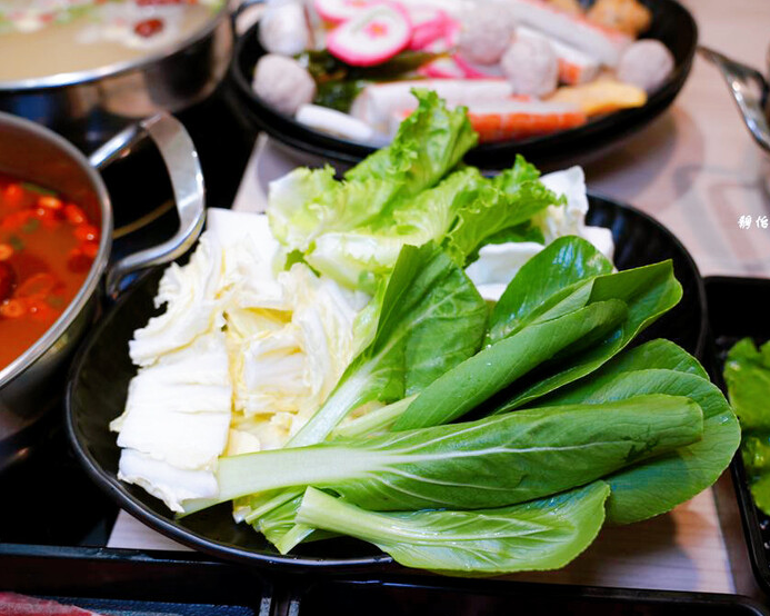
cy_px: 314
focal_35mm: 38
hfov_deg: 47.9
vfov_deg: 39.1
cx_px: 427
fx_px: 866
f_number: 5
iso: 320
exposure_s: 1/60
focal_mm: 33
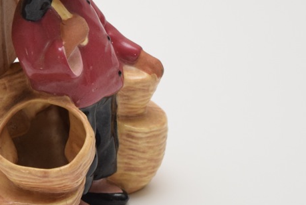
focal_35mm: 180
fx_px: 1532
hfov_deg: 11.4
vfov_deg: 7.6
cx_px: 63
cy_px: 46
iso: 900
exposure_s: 1/60
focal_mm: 55
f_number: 5.6
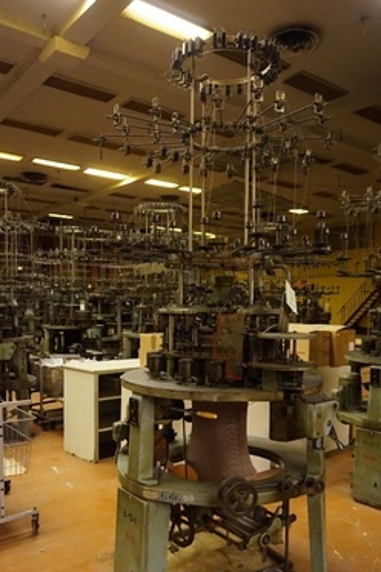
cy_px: 335
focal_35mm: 31
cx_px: 197
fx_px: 492
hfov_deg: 42.3
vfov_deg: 59.9
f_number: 3.5
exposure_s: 1/50
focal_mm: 16
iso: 3200
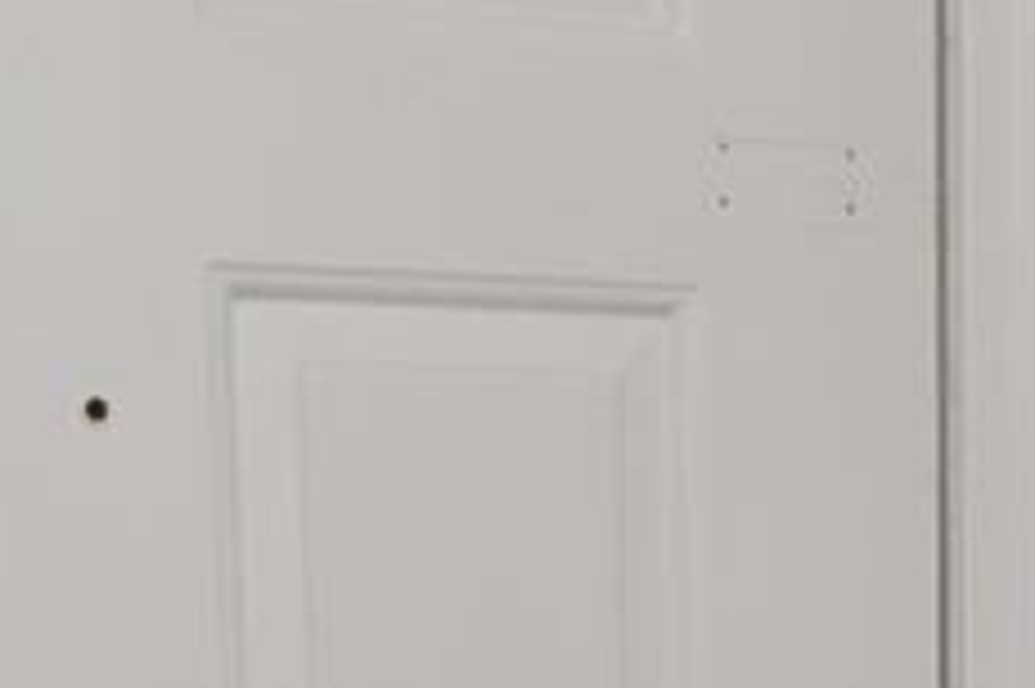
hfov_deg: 13.7
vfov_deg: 8.7
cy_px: 1527
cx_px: 1202
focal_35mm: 146
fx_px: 4194
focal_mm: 14
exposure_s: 1/60
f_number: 4
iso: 500
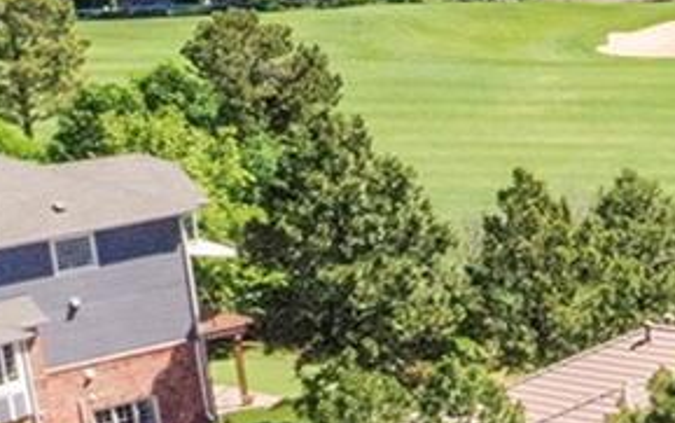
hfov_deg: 10.5
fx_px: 2908
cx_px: 1852
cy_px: 425
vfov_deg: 8.3
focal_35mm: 158
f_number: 8
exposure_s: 1/1600
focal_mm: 10.26
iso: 800
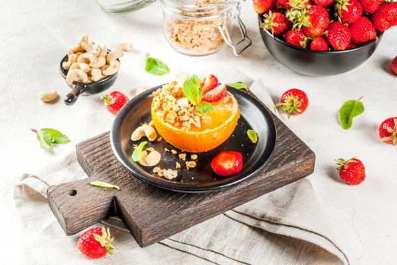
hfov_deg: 27.0
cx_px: 198
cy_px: 132
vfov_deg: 18.2
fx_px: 828
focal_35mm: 75
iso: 100
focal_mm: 50
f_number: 11
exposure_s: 1/80
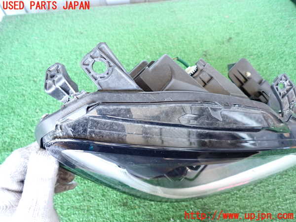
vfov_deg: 54.9
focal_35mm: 25
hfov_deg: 69.4
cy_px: 111
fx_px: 214
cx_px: 148
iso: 400
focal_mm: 4.5
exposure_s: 1/30
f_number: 2
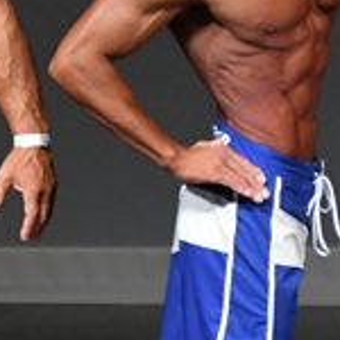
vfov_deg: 1.2
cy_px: 170
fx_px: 16835
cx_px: -278
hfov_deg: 1.2
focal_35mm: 1515
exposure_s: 1/400
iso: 4000
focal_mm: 230
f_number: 5.6
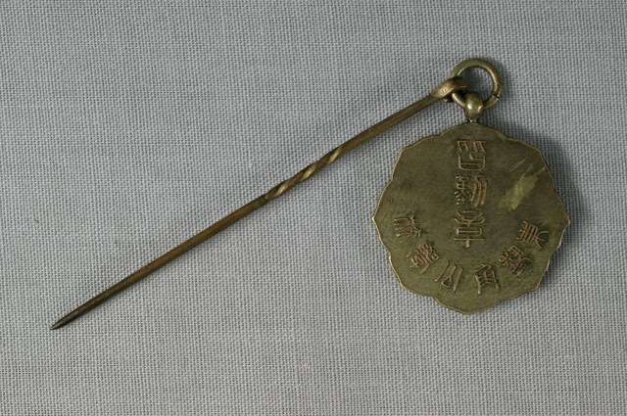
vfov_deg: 15.1
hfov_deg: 22.6
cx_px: 314
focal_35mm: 90
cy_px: 208
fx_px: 1565
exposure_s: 1/40
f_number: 6.3
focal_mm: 60
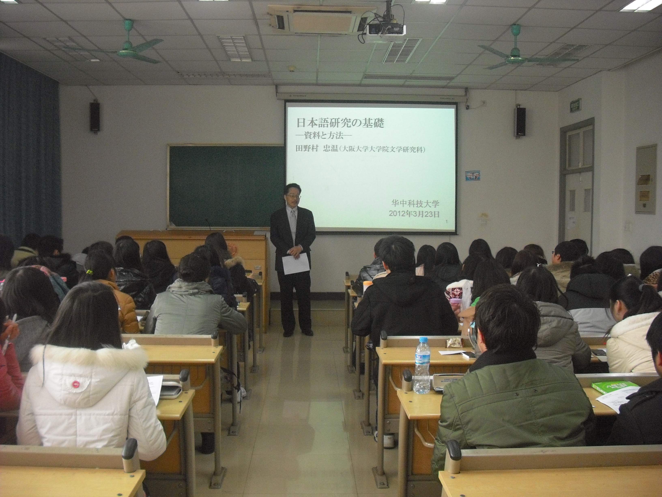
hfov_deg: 49.0
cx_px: 331
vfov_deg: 37.7
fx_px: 727
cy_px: 248
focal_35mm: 38
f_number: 2.8
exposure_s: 1/100
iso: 400
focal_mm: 6.2
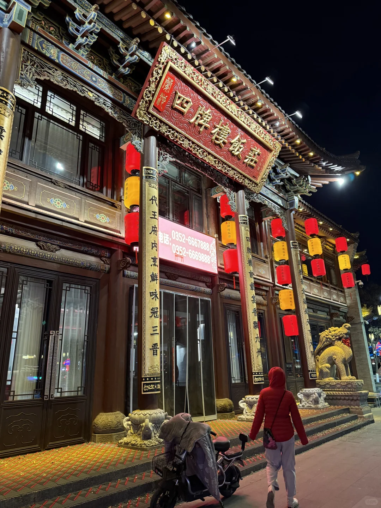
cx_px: 190
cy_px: 254
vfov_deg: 71.6
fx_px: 352
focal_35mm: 24
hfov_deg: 56.8
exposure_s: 1/48
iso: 400
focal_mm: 6.76
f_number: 1.78
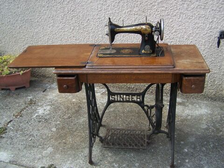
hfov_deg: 49.0
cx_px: 112
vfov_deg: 37.7
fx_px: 246
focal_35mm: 38
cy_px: 84
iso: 80
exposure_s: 1/640
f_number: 2.8
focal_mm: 6.3
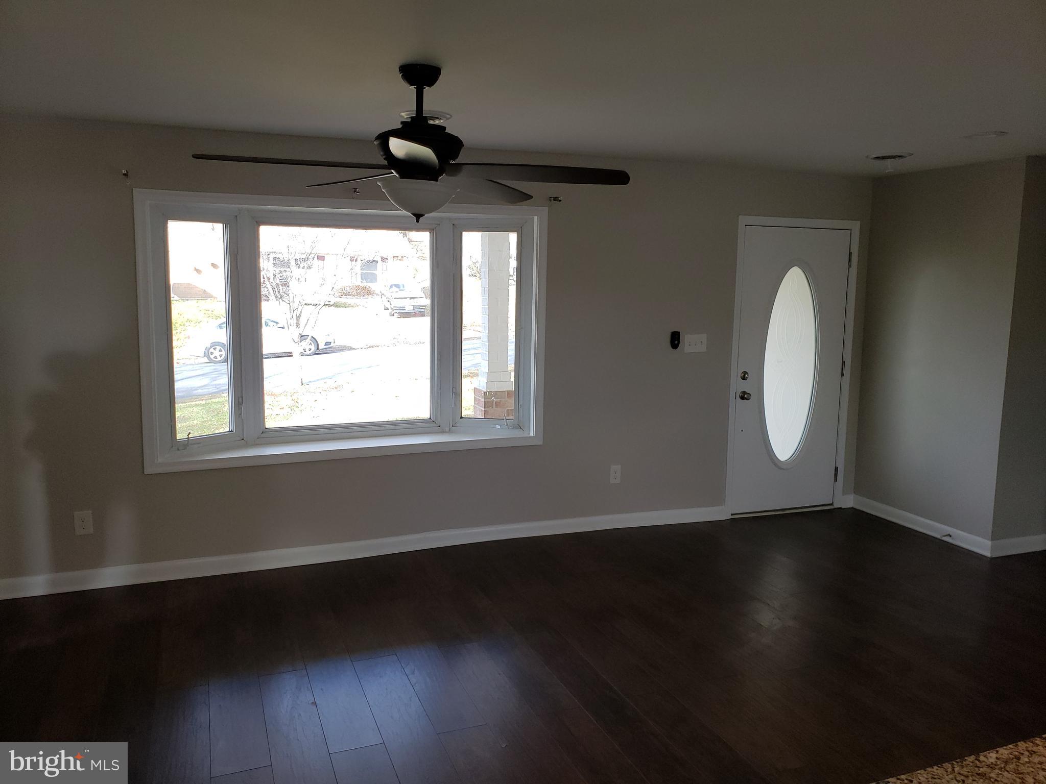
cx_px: 523
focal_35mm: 26
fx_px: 786
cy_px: 392
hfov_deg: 67.3
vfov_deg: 53.1
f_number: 2.4
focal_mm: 4.3
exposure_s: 1/120
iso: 100
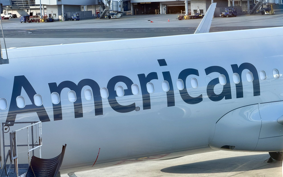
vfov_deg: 12.2
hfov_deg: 19.5
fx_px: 825
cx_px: 141
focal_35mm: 107
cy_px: 89
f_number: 2.8
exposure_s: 1/347
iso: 50
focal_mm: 16.89
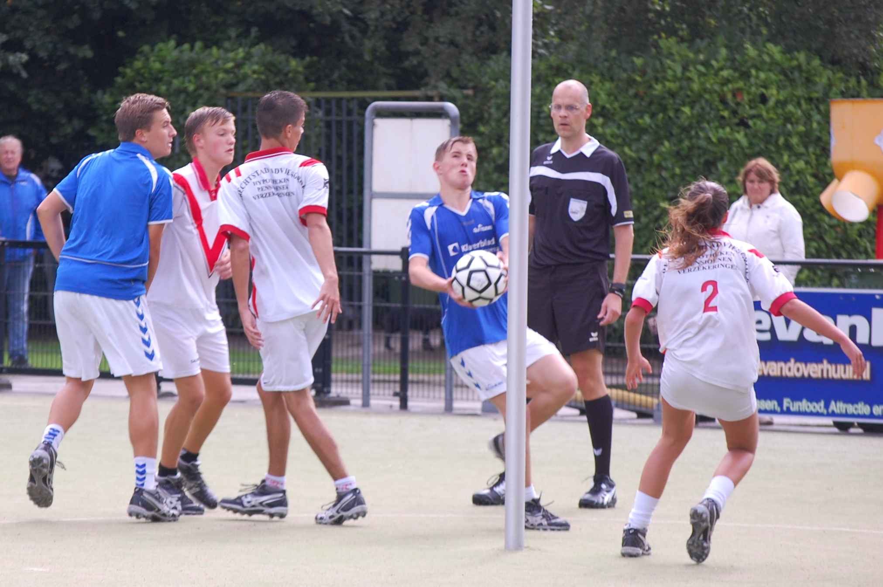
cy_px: 294
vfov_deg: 8.3
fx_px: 4043
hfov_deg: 12.5
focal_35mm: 165
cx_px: 442
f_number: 5.6
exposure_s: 1/500
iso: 320
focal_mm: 110
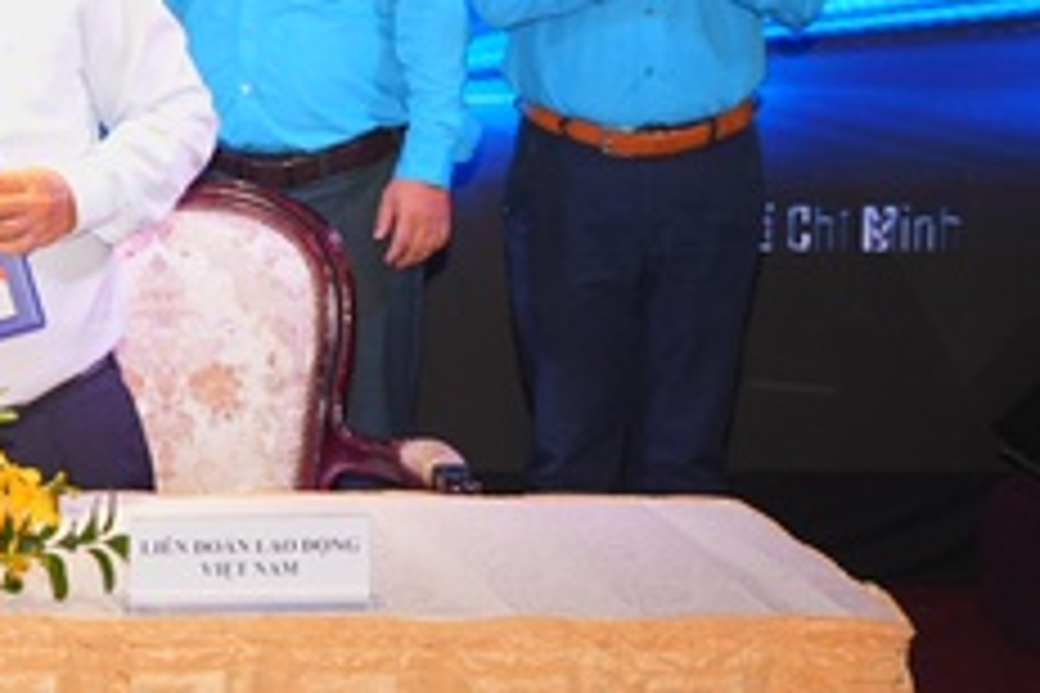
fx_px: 3738
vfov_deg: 10.5
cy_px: -4
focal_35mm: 129
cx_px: -342
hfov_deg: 15.1
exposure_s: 1/125
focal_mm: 42.8
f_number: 3.2
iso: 320
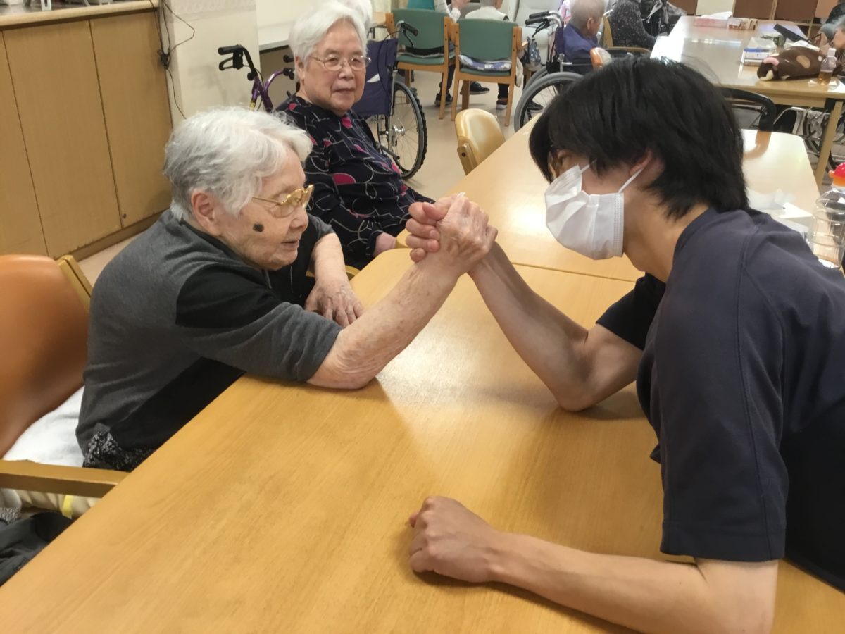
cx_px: 422
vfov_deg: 45.4
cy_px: 317
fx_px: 757
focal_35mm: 31
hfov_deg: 58.4
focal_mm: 3.3
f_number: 2.4
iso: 80
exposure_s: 1/30
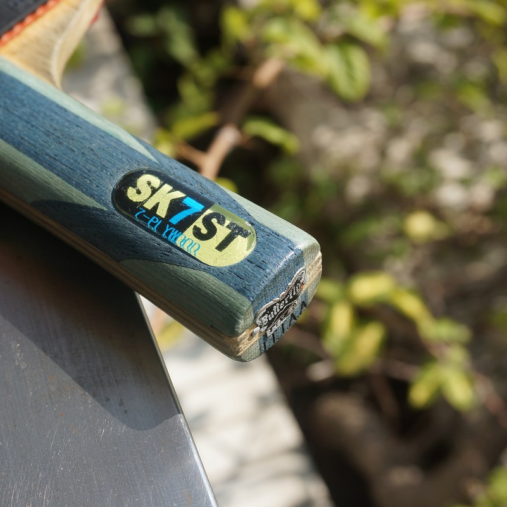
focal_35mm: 57
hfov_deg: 30.1
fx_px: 939
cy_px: 254
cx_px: 182
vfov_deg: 30.2
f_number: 6.3
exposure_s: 1/250
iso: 100
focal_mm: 29
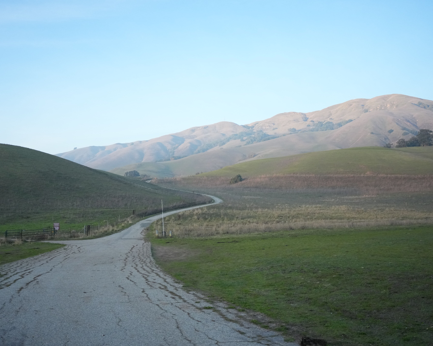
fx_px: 410
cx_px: 196
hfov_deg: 55.6
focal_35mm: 32
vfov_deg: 45.8
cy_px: 175
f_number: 4
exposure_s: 1/2000
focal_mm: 28
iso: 2500
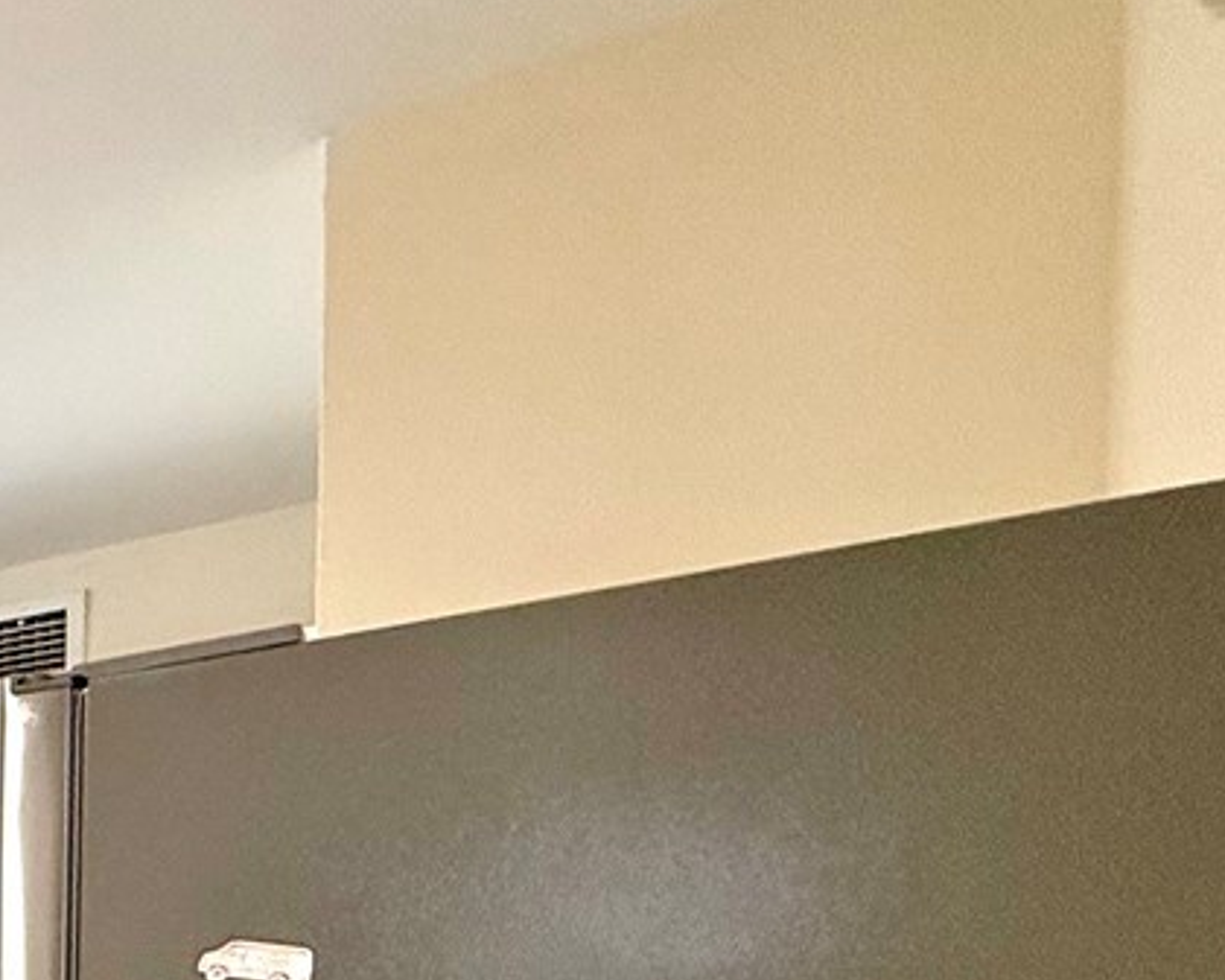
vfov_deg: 24.7
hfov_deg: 21.9
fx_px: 1885
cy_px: 1330
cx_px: -986
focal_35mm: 52
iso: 160
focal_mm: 2.22
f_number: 2.2
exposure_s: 1/120
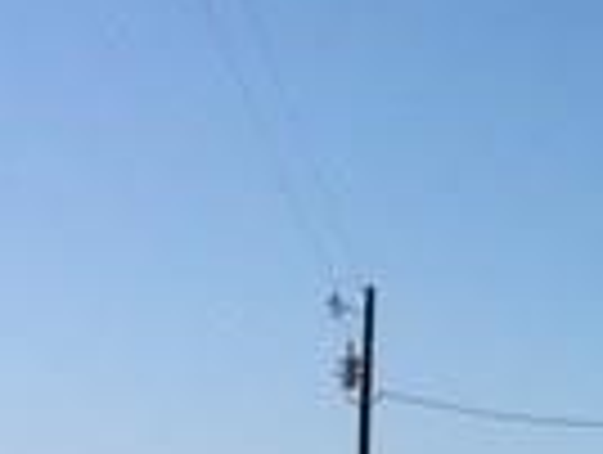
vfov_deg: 10.6
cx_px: 927
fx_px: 2408
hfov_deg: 13.4
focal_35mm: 138
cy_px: 553
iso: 25
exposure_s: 1/2137
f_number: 2.2
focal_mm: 4.15
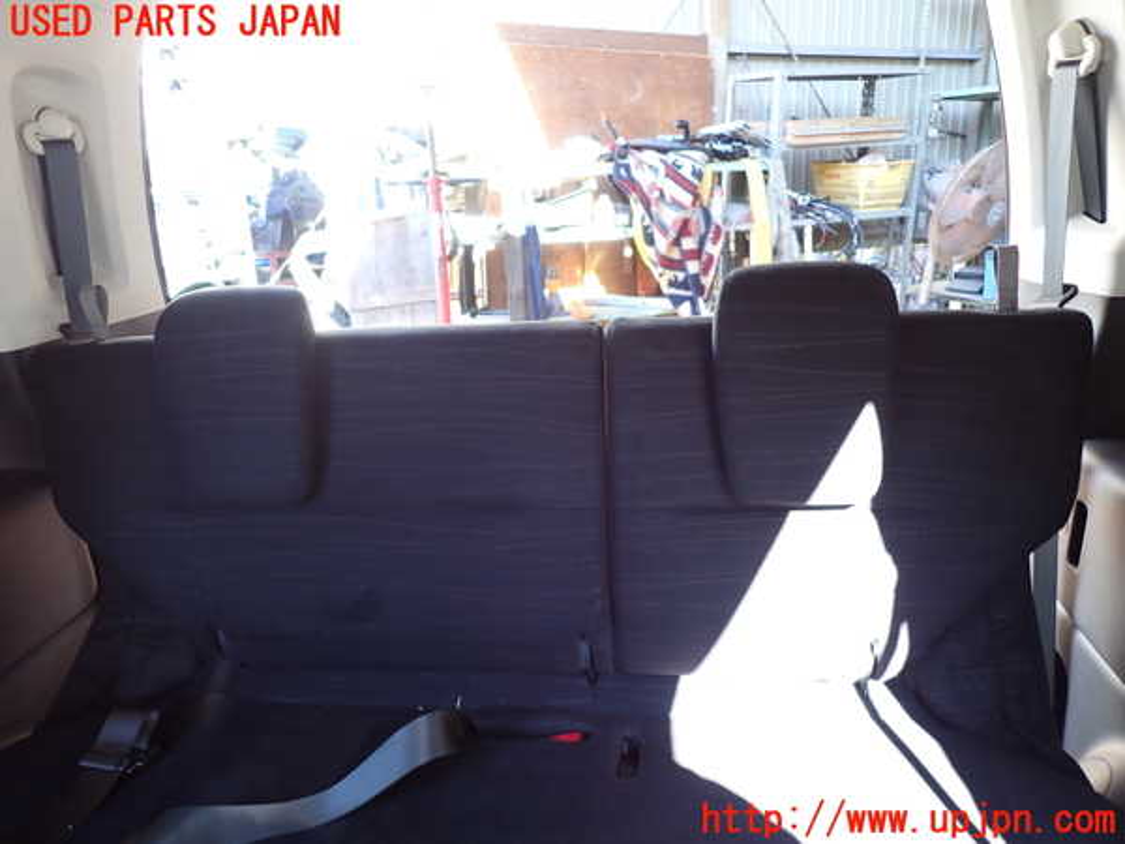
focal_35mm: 25
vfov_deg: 54.9
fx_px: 812
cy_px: 422
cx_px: 562
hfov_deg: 69.4
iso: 160
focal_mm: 4.5
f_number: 2
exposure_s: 1/60
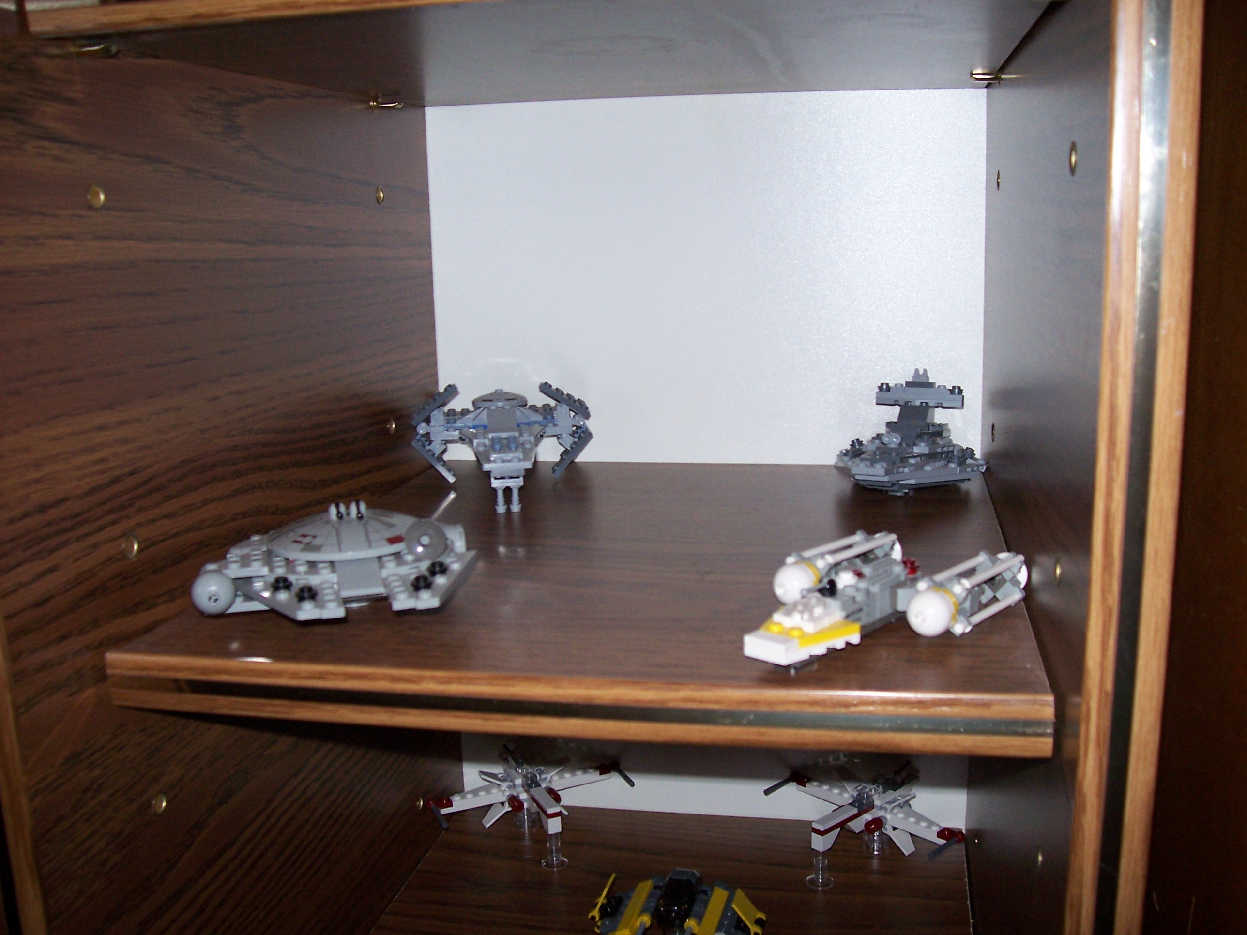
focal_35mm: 34
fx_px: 1225
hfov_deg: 54.0
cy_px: 468
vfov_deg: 41.8
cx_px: 624
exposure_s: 1/60
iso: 125
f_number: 2.7
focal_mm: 5.6
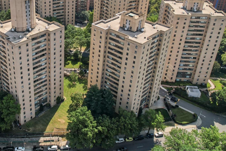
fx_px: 251
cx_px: 52
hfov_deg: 46.4
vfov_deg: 32.7
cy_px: 36
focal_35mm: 40
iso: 100
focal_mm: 8.38
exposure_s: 1/200
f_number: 2.8
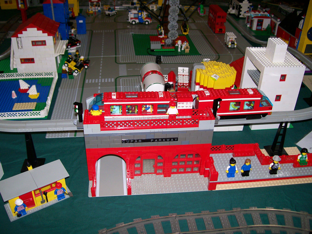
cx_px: 156
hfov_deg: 51.4
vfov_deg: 39.7
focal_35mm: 36
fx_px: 324
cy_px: 117
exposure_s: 1/64
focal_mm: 6
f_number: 2.7
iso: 80
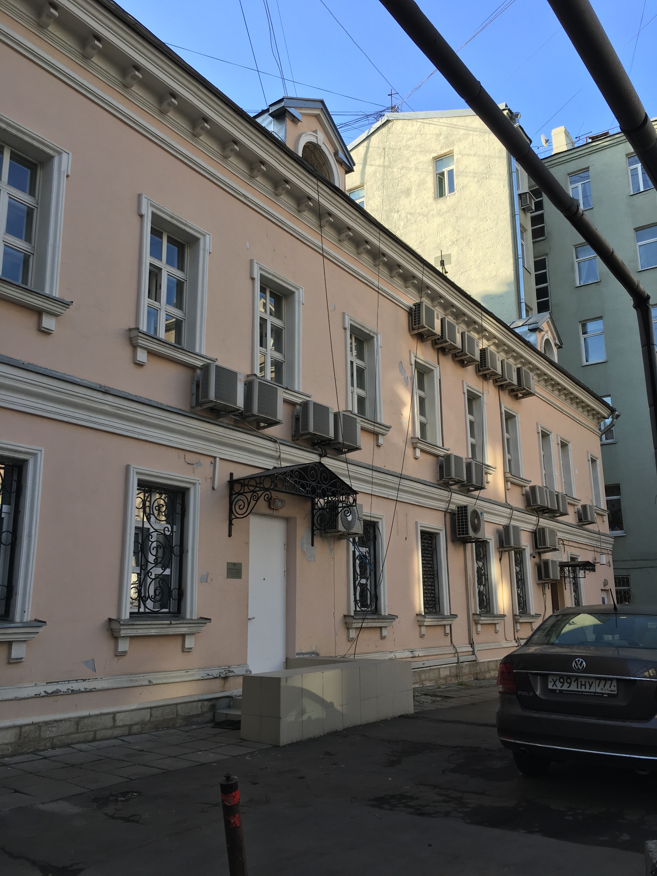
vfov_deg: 61.7
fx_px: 734
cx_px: 328
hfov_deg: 48.2
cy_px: 438
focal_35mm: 29
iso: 25
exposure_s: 1/377
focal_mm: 4.15
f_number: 2.2
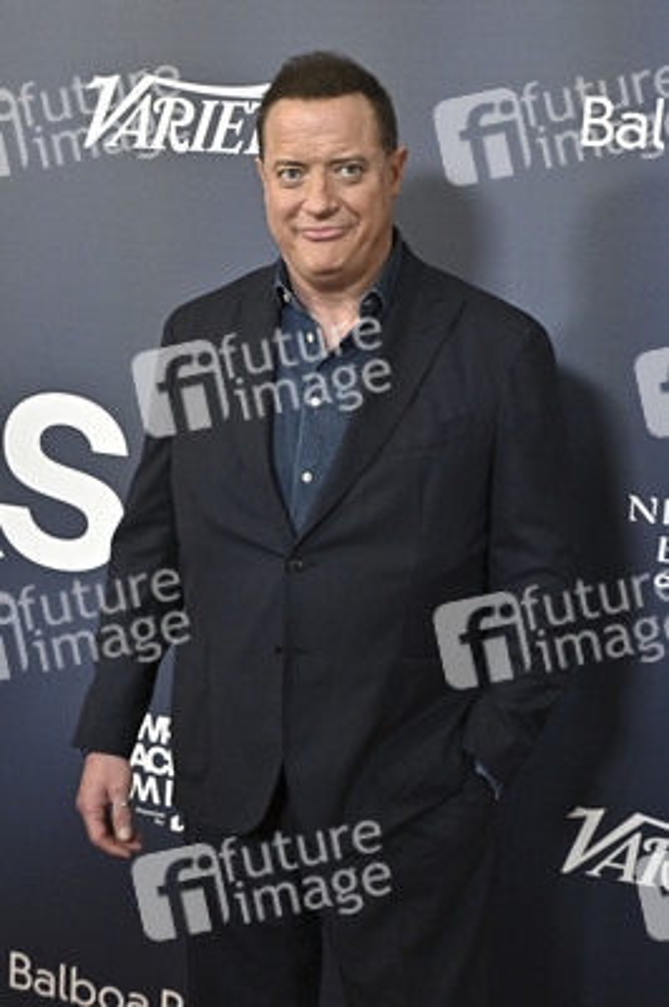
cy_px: 504
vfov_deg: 49.6
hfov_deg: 34.2
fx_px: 1089
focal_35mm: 39
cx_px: 334
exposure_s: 1/320
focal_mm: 39
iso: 2500
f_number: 5.6
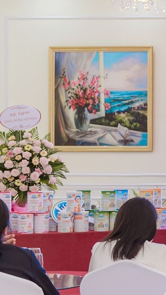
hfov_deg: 7.9
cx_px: 414
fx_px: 1111
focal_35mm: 142
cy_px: 115
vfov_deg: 15.1
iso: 640
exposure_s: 1/160
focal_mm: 48
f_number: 3.2
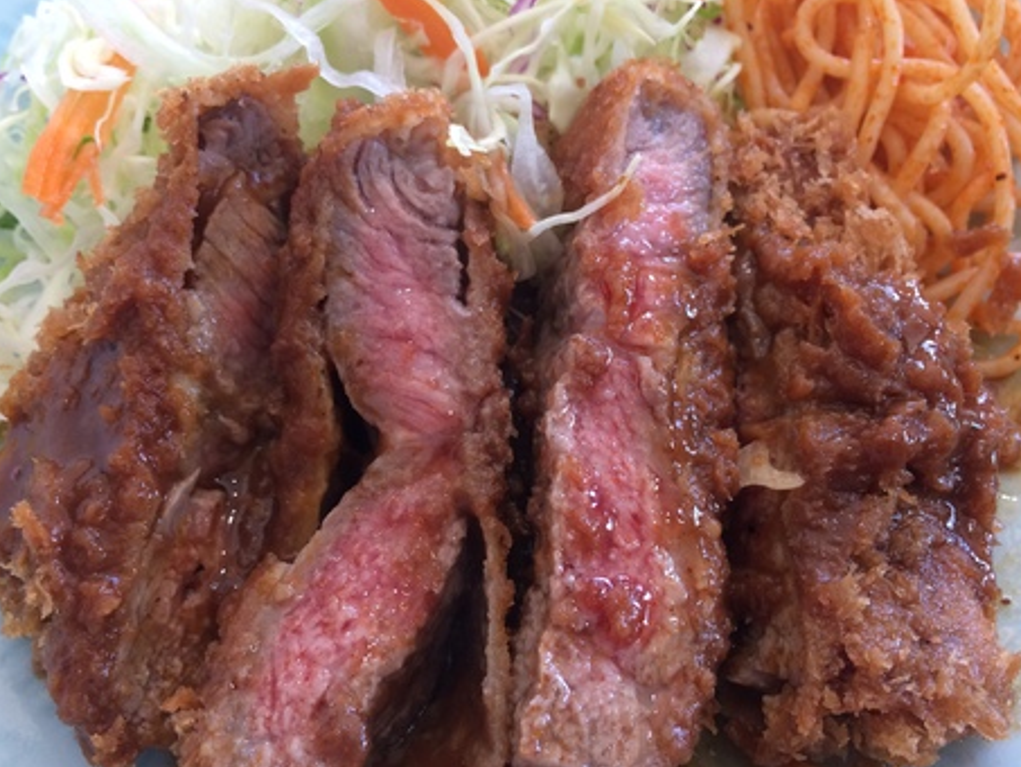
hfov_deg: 56.8
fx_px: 944
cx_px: 509
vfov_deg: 44.2
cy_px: 369
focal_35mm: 32
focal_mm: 4.15
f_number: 2.2
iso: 64
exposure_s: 1/30
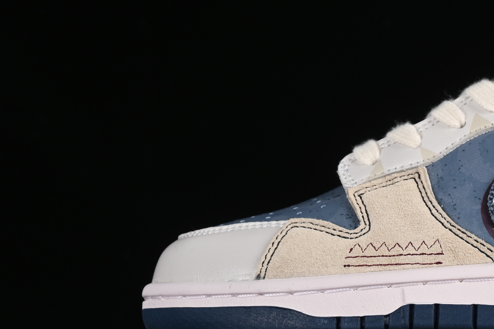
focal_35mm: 181
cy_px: 76
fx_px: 2484
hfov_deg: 11.2
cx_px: 540
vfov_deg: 7.6
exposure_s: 1/160
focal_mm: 48
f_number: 7.1
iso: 125
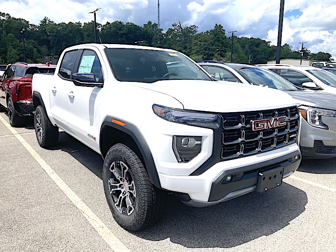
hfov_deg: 63.4
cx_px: 168
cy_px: 126
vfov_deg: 49.7
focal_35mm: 28
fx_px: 272
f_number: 1.8
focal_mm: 3.99
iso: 20
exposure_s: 1/4000
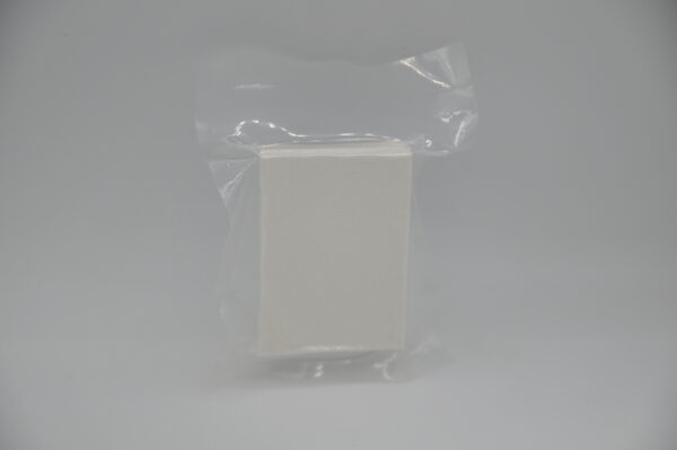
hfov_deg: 27.0
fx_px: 1409
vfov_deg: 18.2
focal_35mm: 75
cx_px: 338
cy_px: 225
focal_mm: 50
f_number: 2.8
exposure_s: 1/3000
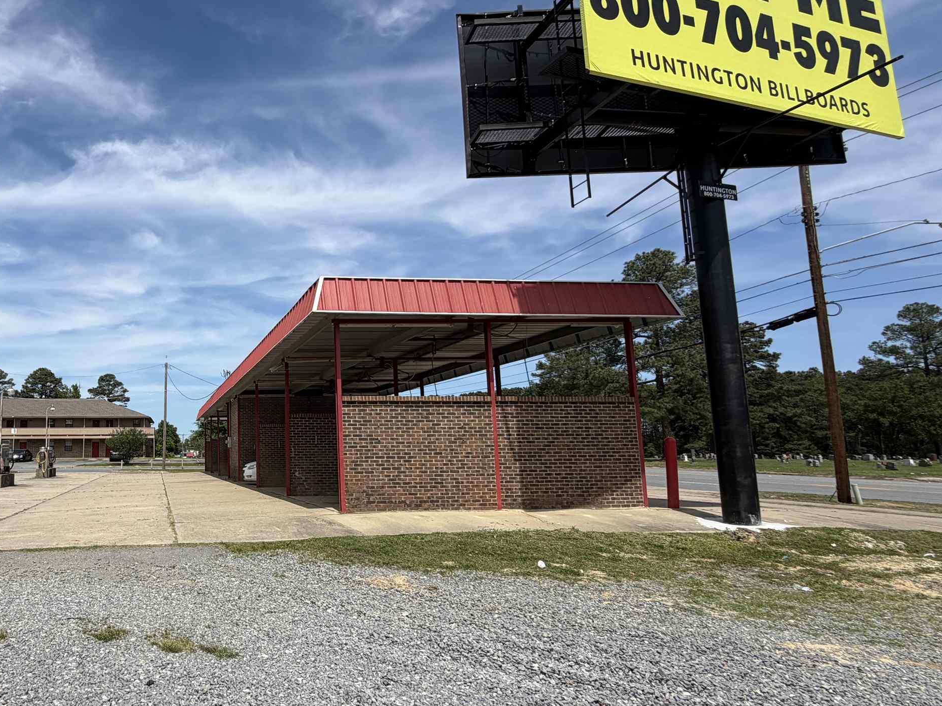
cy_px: 379
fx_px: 626
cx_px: 220
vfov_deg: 58.8
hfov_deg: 68.4
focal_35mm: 23
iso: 20
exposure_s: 1/1285
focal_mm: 2.22
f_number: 2.2
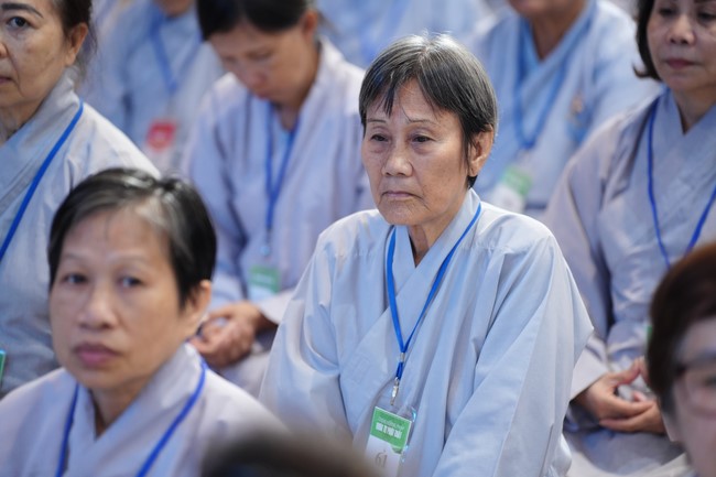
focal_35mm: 150
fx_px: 2982
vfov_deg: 9.1
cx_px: 358
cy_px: 238
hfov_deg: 13.7
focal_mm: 150
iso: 2000
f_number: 2.8
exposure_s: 1/100
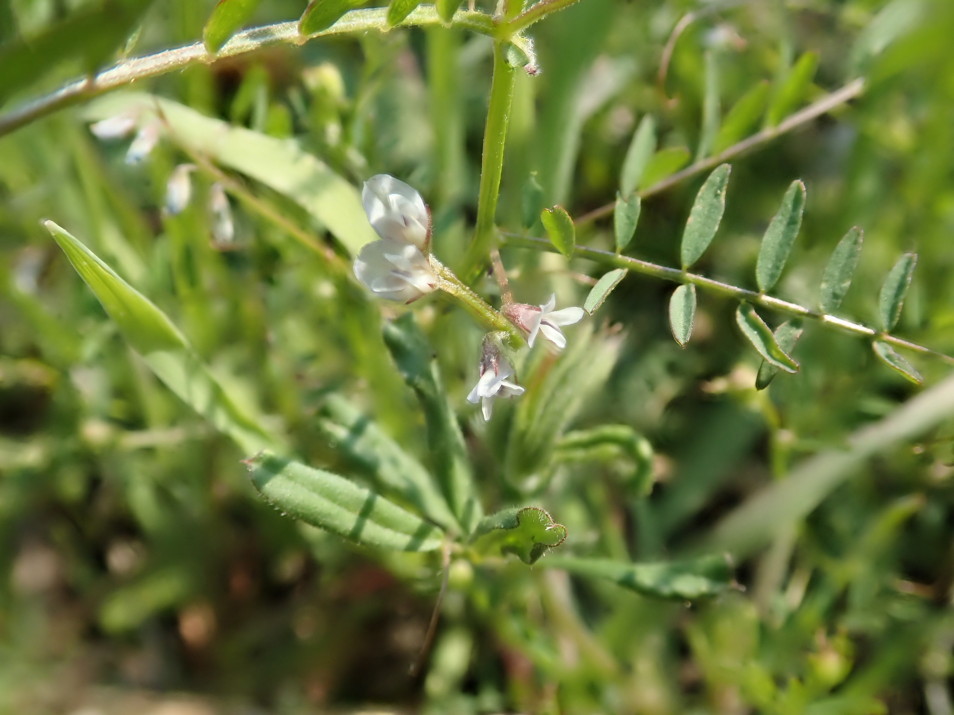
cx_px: 477
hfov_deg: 56.8
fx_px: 882
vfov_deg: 44.2
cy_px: 358
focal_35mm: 32
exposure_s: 1/400
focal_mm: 5.87
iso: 100
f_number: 3.2
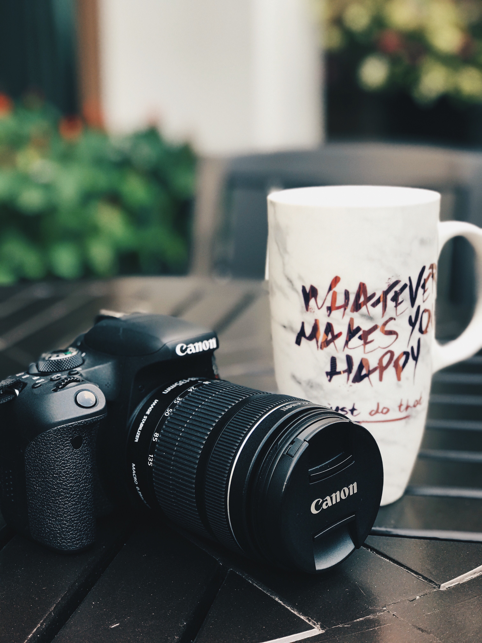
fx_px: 1058
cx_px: 241
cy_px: 322
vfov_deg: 33.8
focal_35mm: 57
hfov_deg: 25.7
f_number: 2.8
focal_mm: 6.6
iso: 50
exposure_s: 1/93
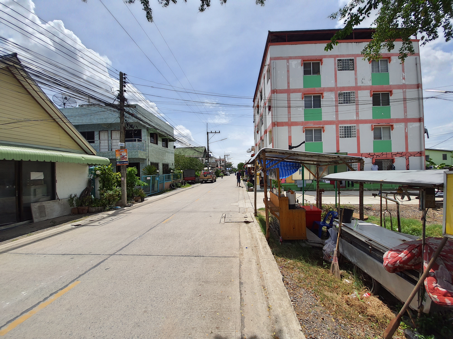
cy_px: 170
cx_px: 226
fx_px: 170
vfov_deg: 89.9
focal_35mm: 13
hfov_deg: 106.2
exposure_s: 1/1536
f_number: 2.2
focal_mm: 1.74
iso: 50
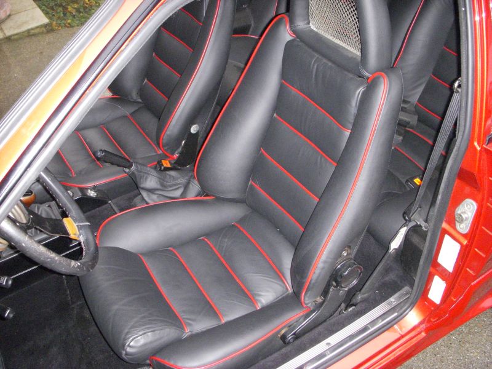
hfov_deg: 49.0
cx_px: 246
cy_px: 184
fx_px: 540
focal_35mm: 38
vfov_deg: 37.7
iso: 800
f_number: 3.3
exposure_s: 1/250
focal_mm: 6.3
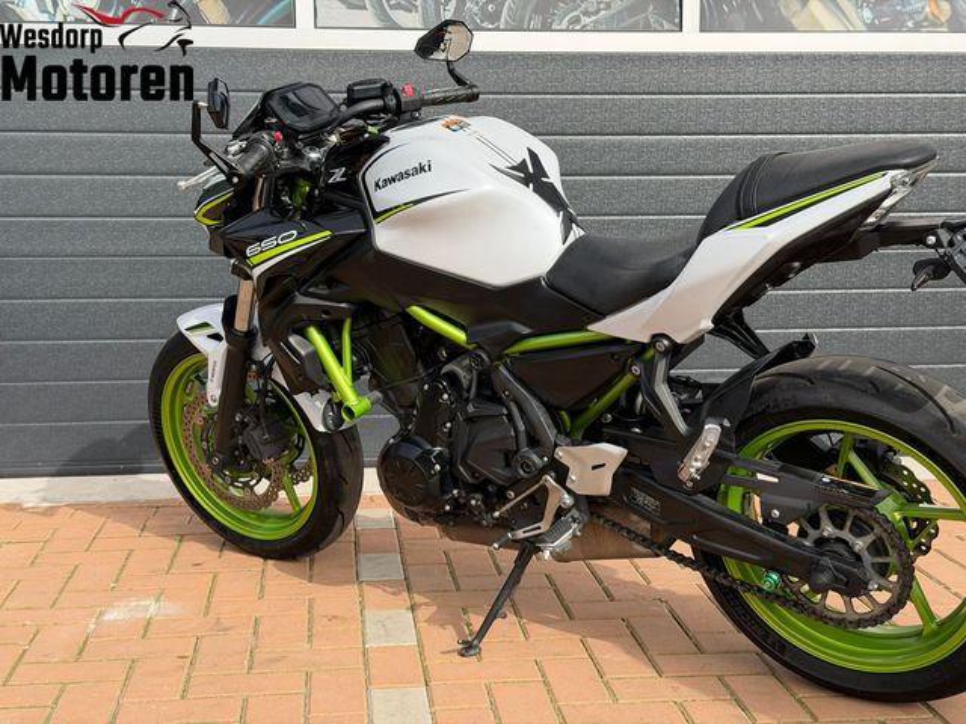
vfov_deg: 30.3
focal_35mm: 48
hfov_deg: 39.7
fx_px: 1339
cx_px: 483
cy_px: 362
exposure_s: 1/2577
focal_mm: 6.76
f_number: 1.78
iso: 100
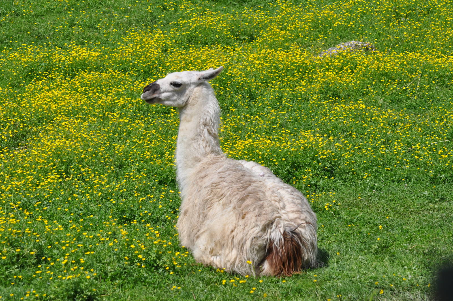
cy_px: 150
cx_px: 226
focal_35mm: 165
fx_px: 2074
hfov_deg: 12.5
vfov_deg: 8.3
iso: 200
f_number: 7.1
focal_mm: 110
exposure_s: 1/800
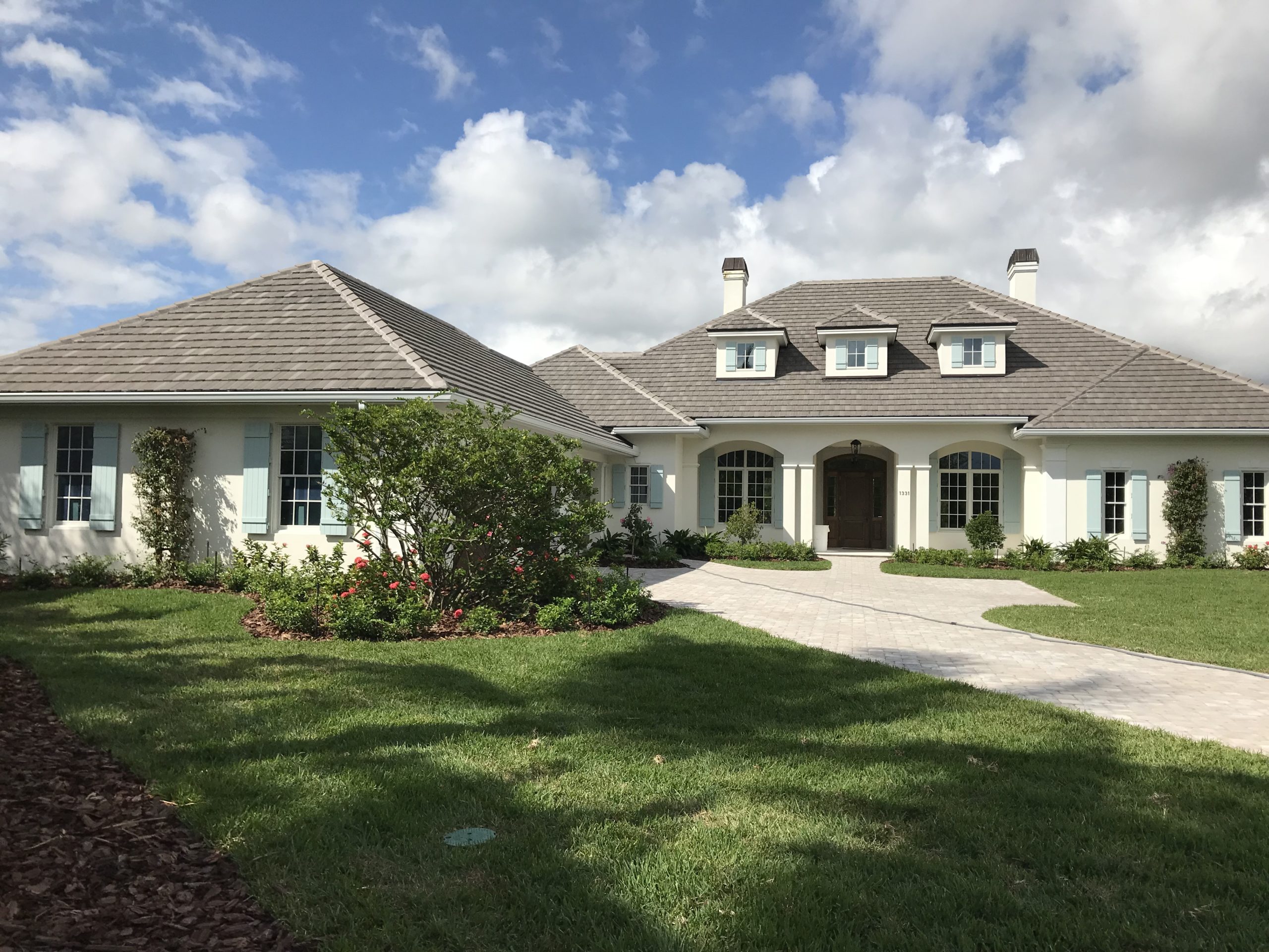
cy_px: 476
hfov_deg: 63.4
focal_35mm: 28
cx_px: 634
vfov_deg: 49.7
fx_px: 1026
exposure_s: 1/3831
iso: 20
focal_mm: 3.99
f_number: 1.8
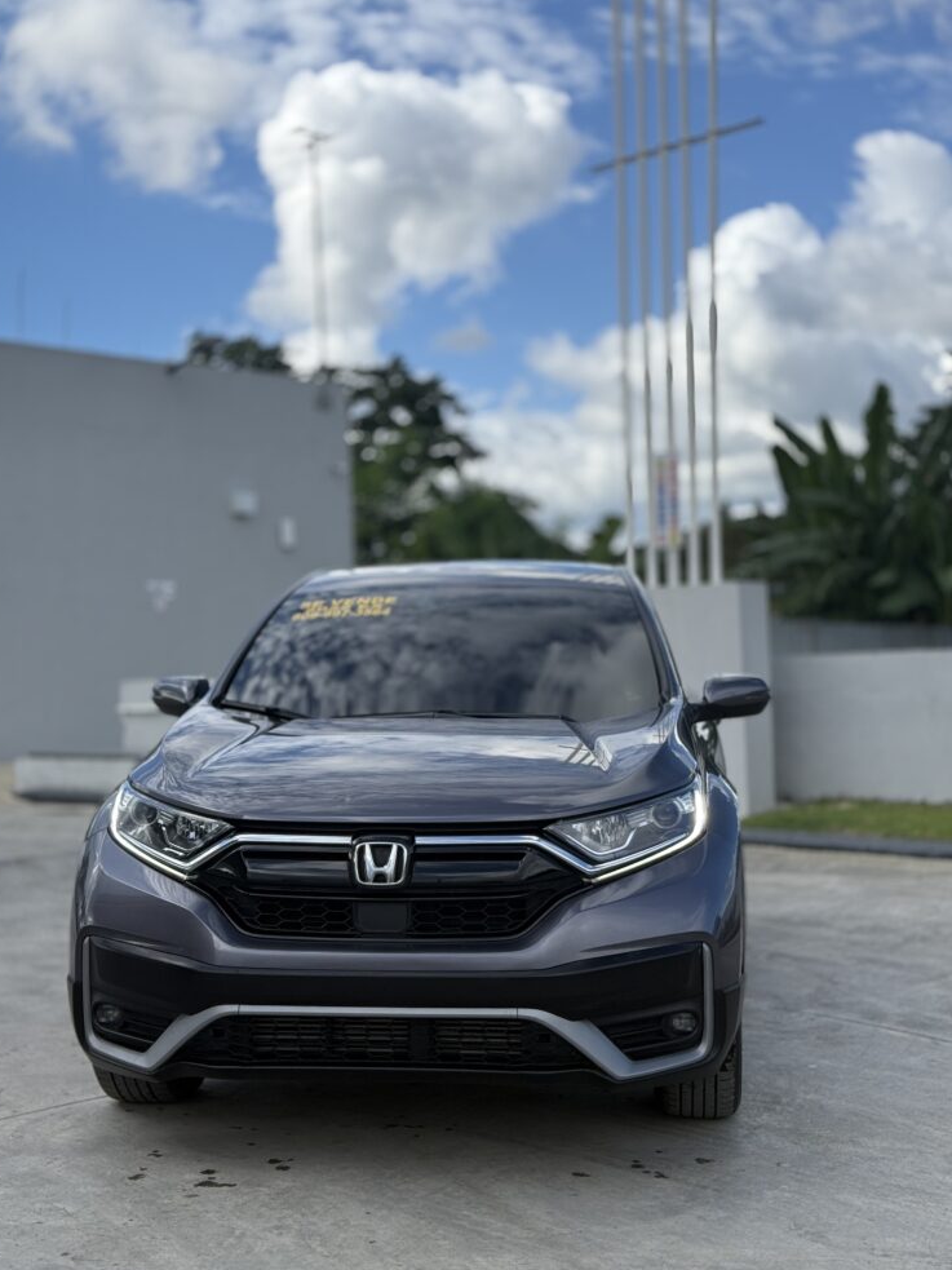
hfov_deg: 29.1
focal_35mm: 50
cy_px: 660
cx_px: 477
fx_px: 1834
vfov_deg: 38.2
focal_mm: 6.76
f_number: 1.78
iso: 64
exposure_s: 1/3704
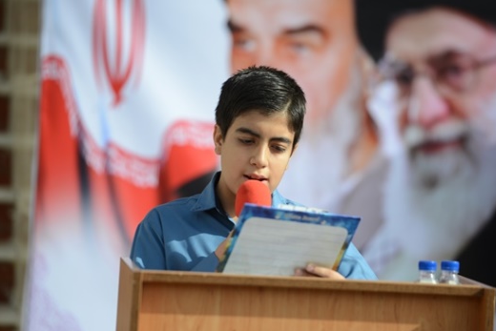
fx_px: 3225
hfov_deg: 8.8
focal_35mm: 234
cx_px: 287
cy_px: 192
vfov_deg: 5.9
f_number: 2.8
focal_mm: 200
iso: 200
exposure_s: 1/2000
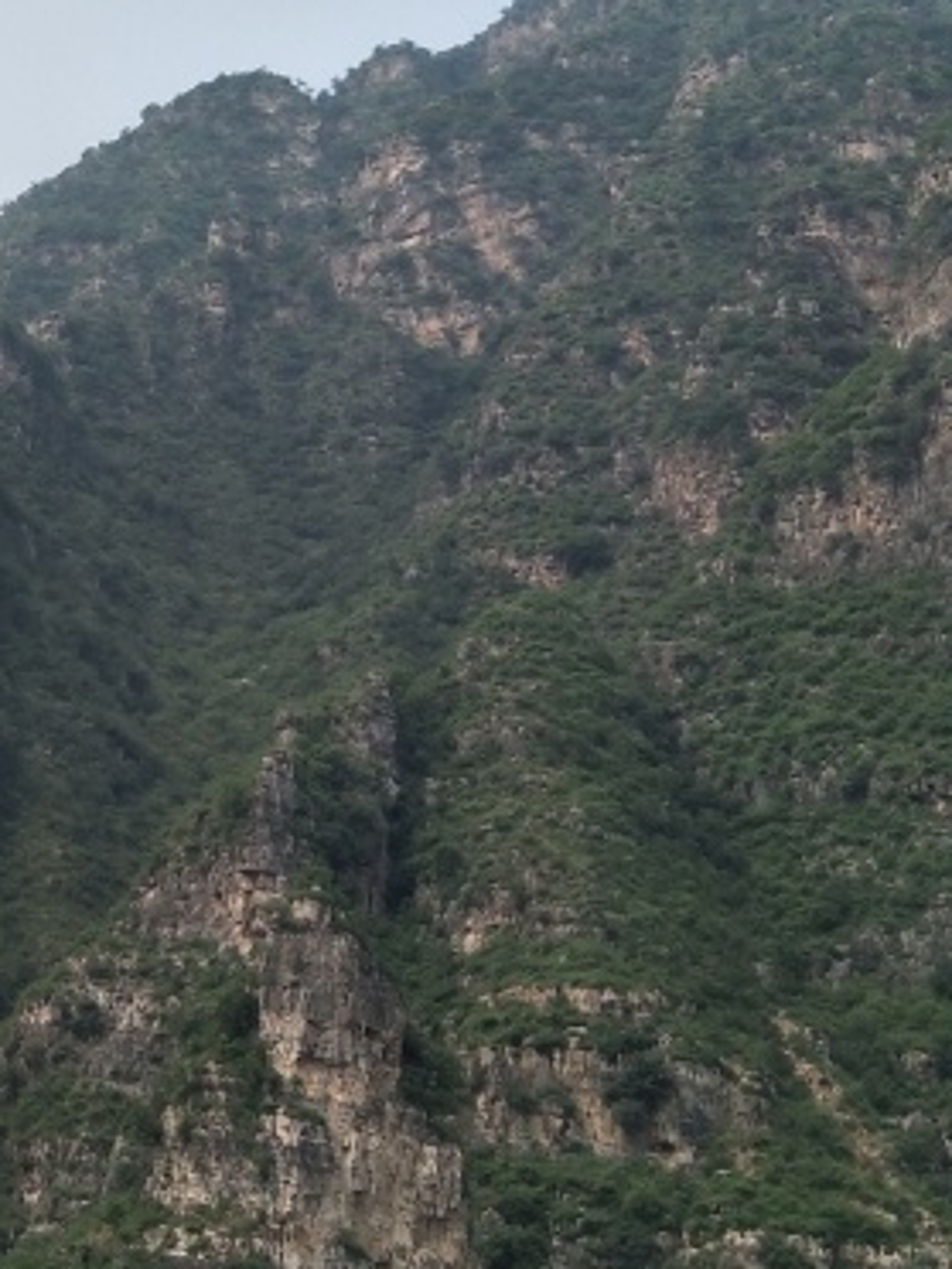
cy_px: 256
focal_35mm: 66
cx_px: -92
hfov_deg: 21.2
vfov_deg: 28.8
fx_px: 2420
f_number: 1.7
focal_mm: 4.1
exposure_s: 1/1839
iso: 33
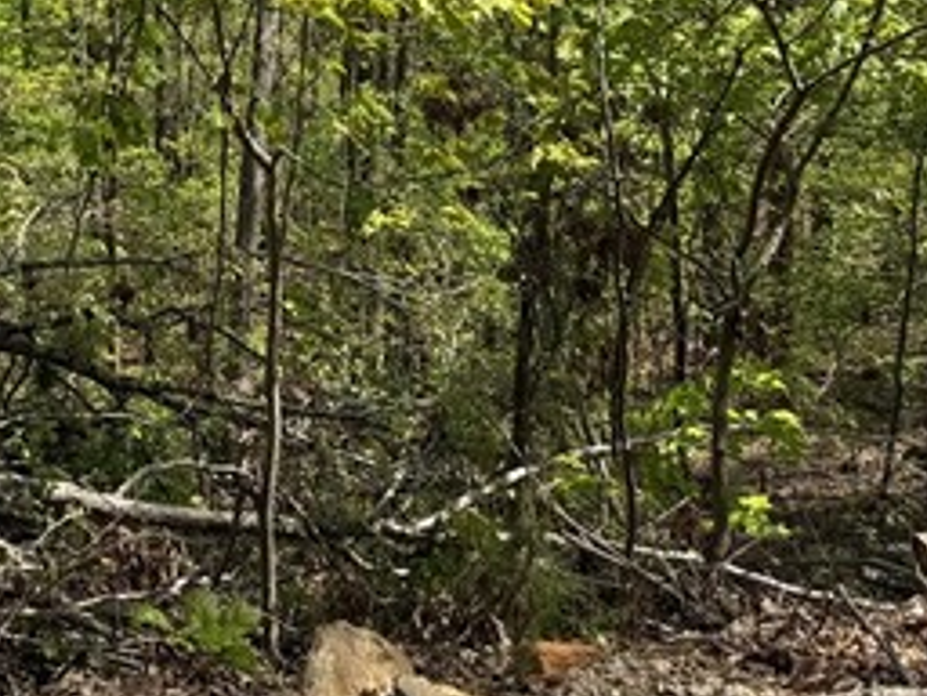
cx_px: -33
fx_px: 1607
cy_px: -141
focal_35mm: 60
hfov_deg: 29.7
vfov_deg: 22.5
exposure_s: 1/2169
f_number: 1.78
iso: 80
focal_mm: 6.76
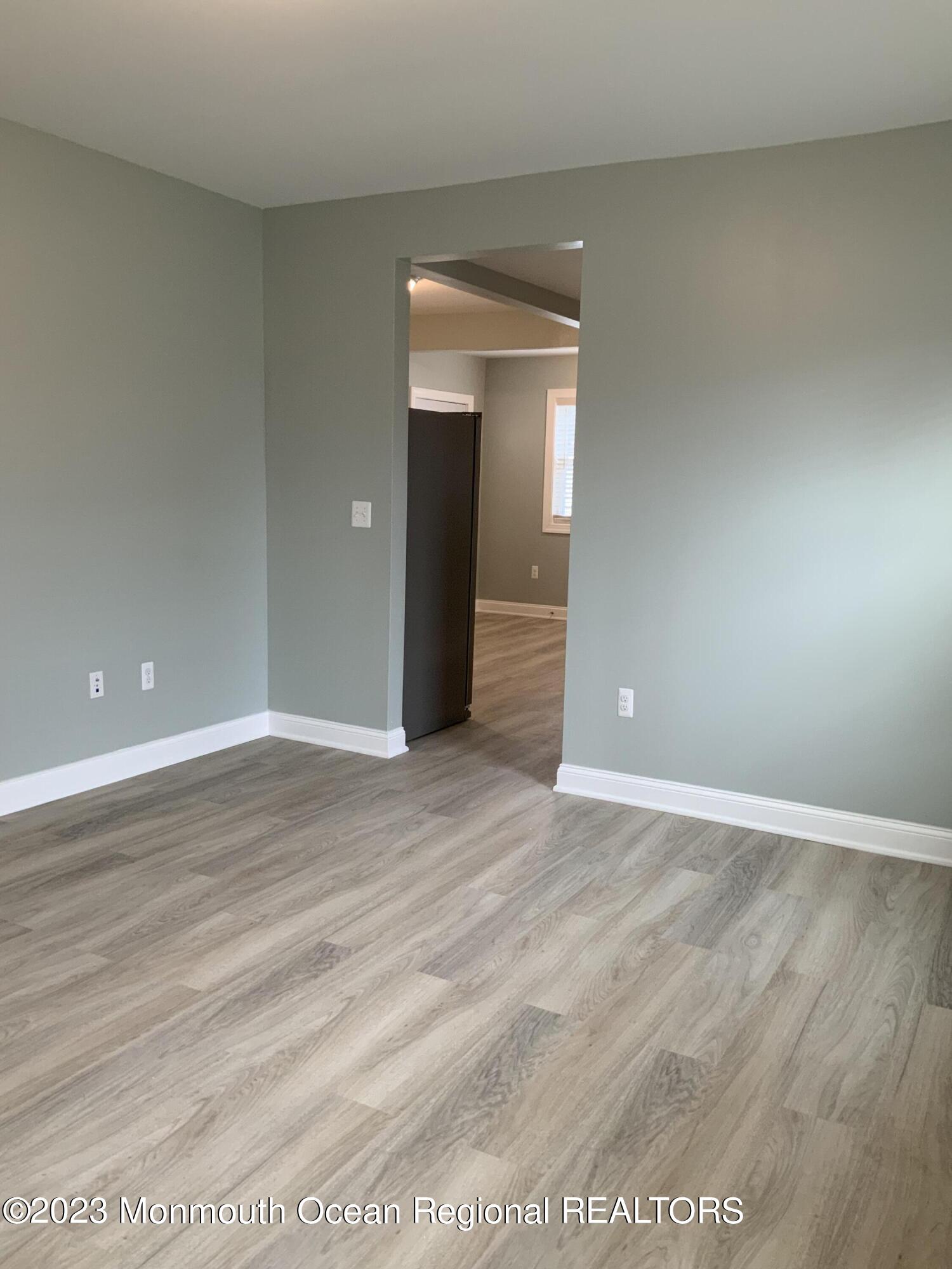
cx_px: 476
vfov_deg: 61.7
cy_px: 634
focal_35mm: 29
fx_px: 1063
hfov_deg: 48.2
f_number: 1.8
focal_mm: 3
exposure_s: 1/60
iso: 64
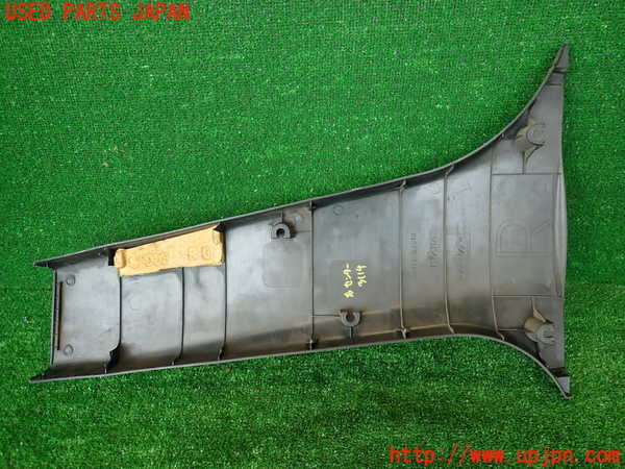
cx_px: 312
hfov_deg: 69.4
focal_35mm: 25
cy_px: 234
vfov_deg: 54.9
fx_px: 451
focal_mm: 4.5
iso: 125
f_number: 2
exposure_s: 1/60
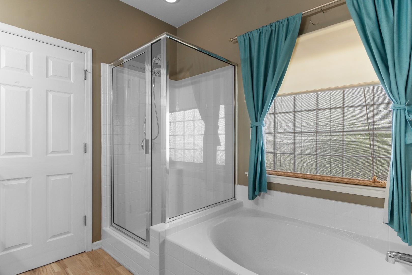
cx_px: 206
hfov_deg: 86.9
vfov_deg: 64.6
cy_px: 138
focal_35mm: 19
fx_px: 217
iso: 100
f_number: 4.8
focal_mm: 13
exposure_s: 1/3
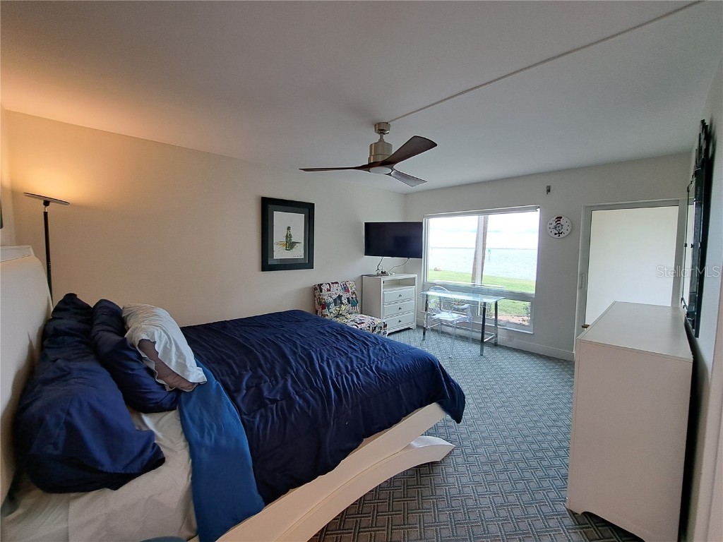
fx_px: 272
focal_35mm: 13
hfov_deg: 106.2
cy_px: 271
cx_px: 362
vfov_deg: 89.9
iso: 50
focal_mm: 1.74
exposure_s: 1/40
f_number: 2.2
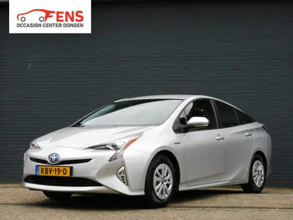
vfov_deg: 21.0
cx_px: 146
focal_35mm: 70
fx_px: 593
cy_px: 110
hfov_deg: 27.8
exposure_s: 1/320
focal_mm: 12.5
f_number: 4.5
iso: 125
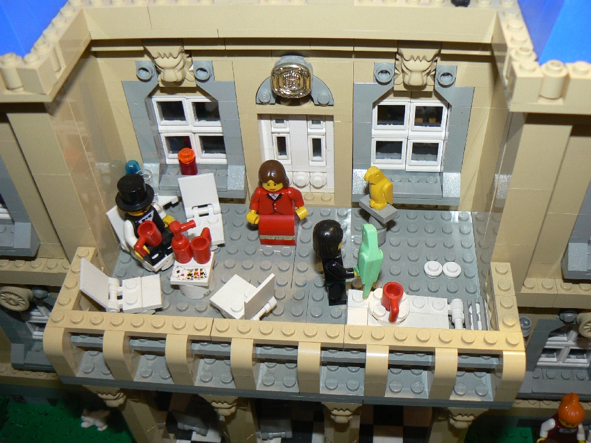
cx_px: 296
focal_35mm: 36
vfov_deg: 39.7
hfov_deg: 51.4
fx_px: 615
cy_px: 222
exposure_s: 1/30
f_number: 2.8
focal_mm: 6
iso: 100
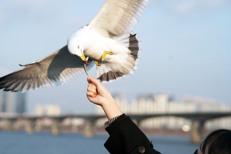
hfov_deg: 23.9
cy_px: 77
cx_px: 116
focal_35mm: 85
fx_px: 545
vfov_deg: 16.1
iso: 250
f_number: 3.5
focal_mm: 85
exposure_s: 1/1600
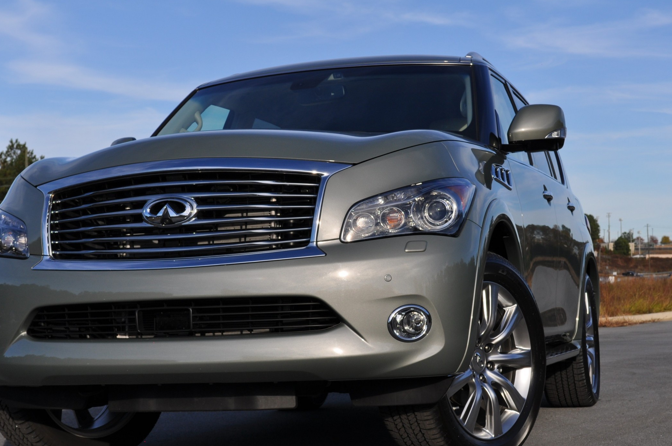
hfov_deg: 28.1
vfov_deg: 18.9
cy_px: 267
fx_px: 1343
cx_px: 309
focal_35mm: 72
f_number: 10
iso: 200
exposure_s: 1/400
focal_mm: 40
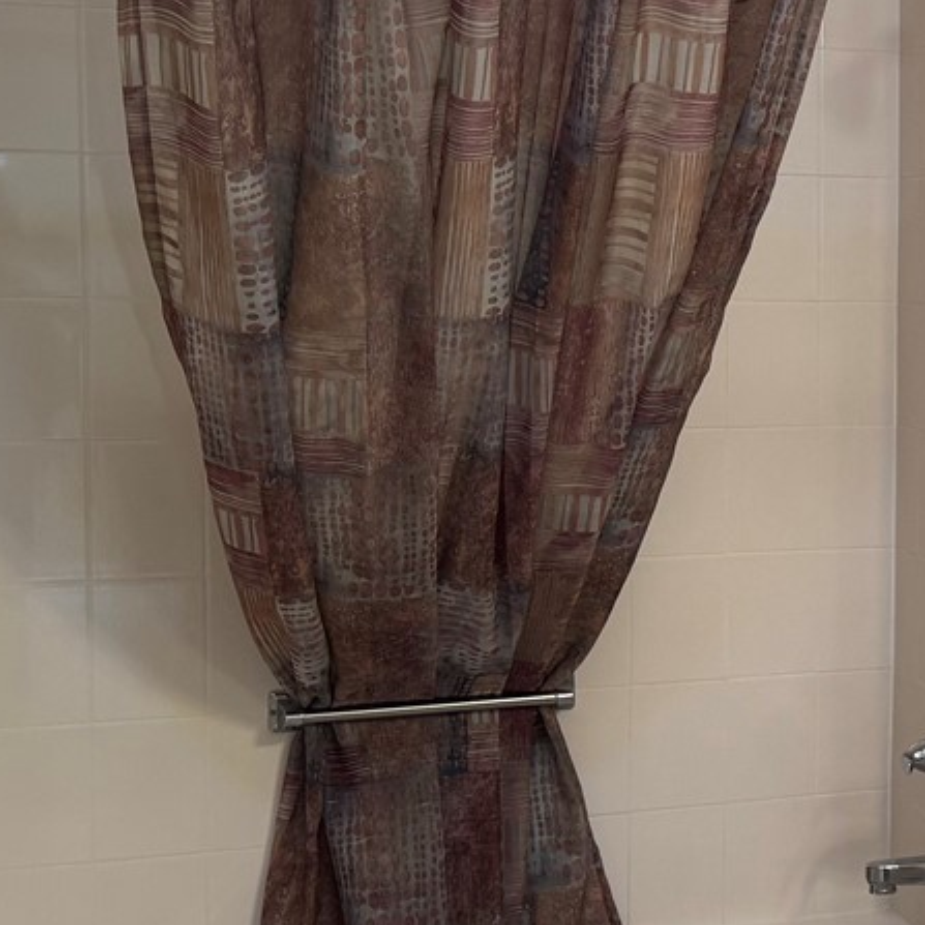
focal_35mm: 76
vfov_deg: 22.8
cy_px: 412
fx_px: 2298
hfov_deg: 21.6
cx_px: 1002
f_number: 1.78
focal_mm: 6.76
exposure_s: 1/60
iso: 125
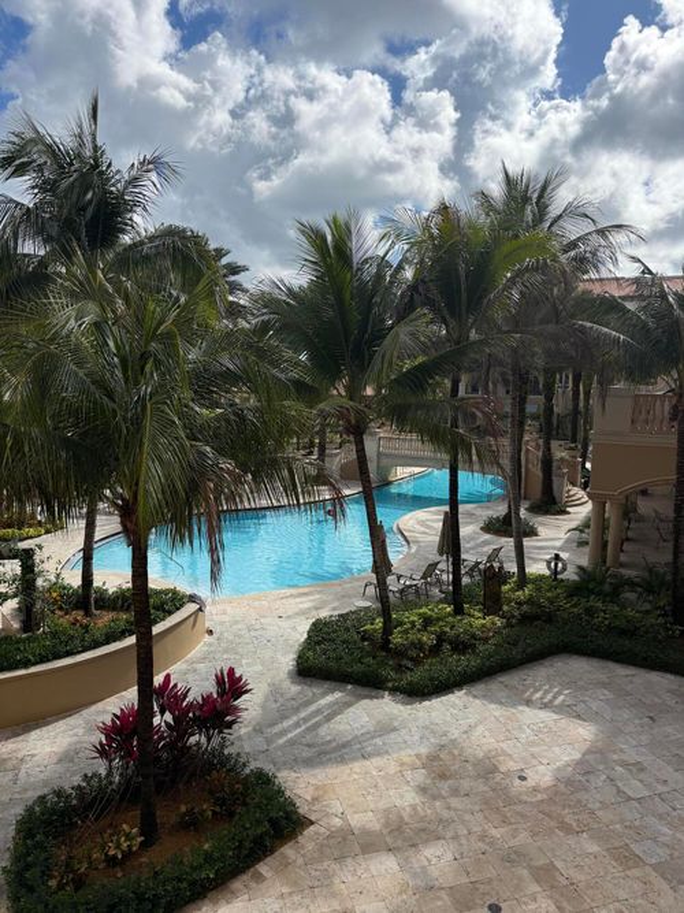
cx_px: 342
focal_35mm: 24
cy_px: 456
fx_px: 633
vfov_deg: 71.6
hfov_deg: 56.8
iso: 125
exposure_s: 1/7353
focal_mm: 6.76
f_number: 1.78
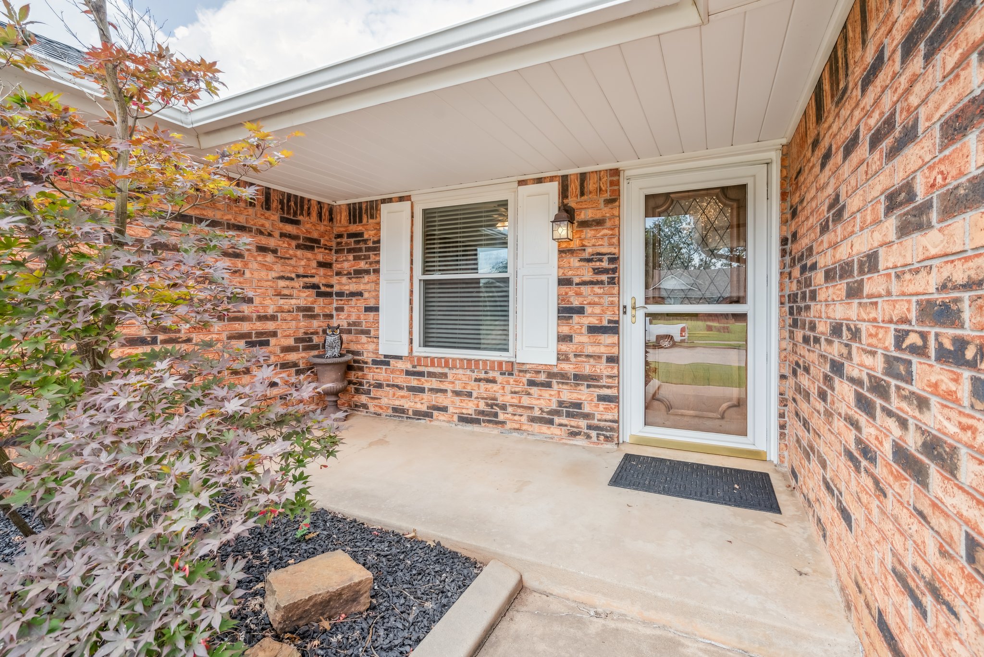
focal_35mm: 16
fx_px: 437
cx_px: 492
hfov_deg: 96.7
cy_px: 328
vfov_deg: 73.8
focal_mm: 16
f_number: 7.1
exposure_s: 1/200
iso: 200
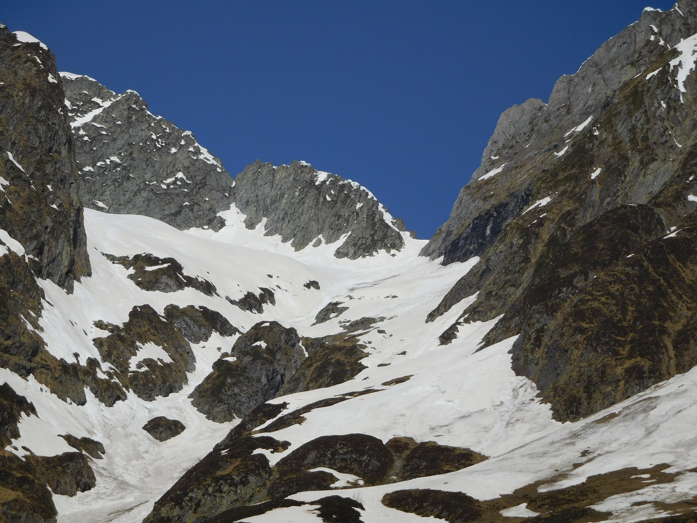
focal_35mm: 112
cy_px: 262
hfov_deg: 17.6
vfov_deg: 13.2
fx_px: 2255
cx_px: 348
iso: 125
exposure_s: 1/640
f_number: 9.8
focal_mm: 20
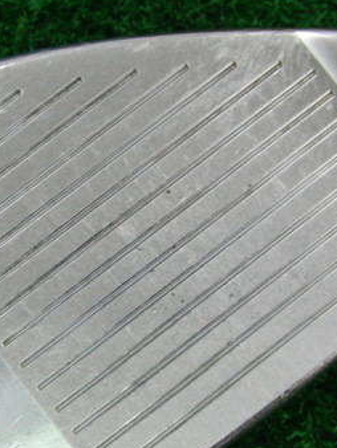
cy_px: 284
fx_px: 907
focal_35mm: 70
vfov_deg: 27.6
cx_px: 81
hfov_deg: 20.9
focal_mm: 6.42
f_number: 3.6
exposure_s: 1/60
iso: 400
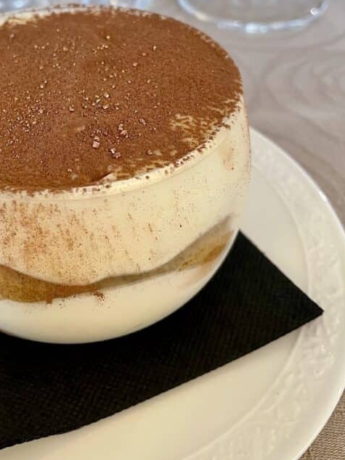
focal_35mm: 42
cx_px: 86
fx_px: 558
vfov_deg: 44.0
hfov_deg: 33.6
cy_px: 143
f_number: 1.6
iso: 160
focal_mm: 4.2
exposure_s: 1/60
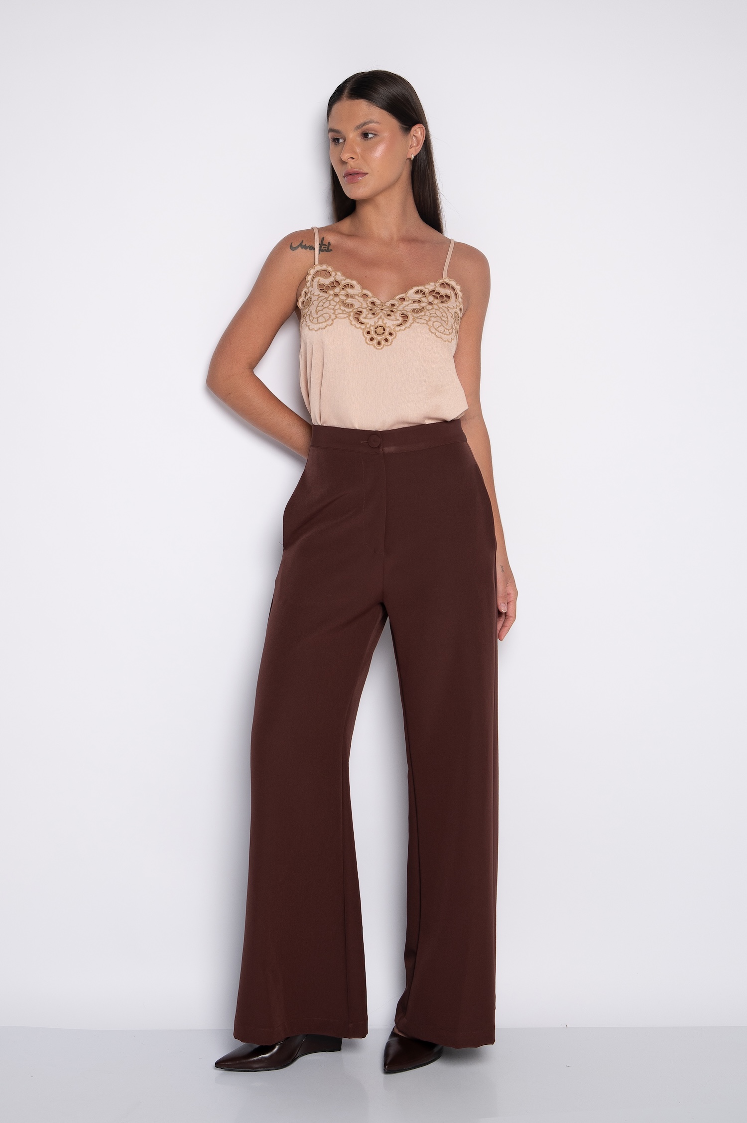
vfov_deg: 46.4
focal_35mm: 42
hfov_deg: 31.9
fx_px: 1309
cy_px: 562
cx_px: 374
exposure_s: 1/160
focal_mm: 42
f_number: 5.6
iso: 200
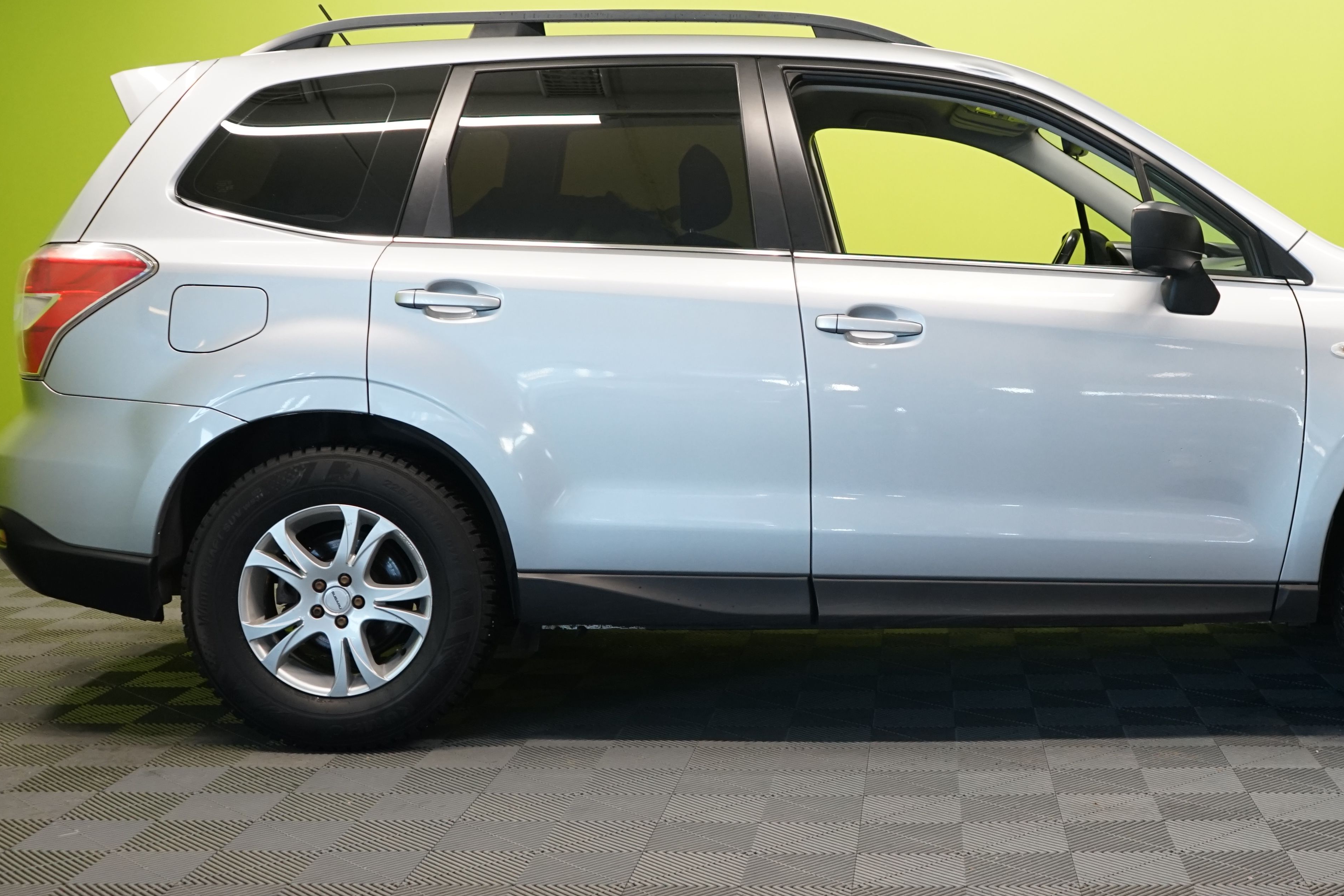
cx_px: 912
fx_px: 1829
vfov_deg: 27.5
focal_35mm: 49
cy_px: 390
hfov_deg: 39.8
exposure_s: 1/30
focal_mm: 31
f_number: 4.5
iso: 1250
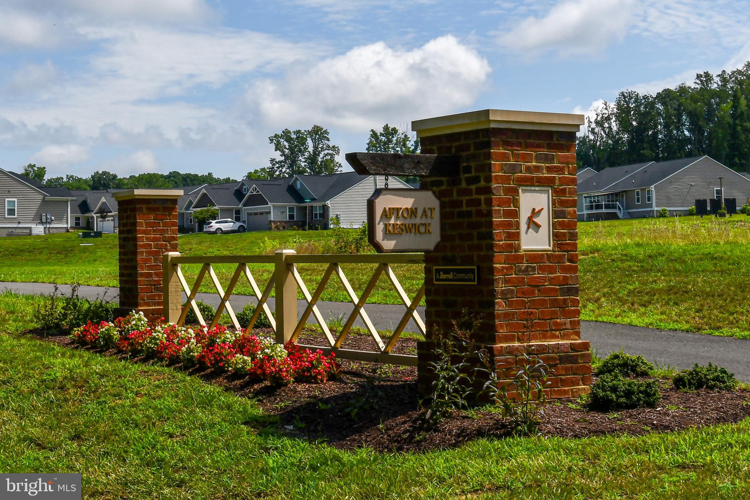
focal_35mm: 36
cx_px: 375
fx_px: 750
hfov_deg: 53.1
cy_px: 250
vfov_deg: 36.9
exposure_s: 1/250
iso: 100
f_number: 13
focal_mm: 24
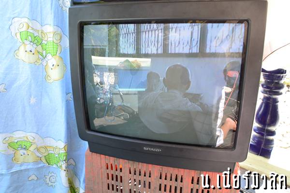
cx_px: 145
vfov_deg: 47.9
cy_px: 96
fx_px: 217
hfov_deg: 67.4
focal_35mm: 27
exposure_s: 1/80
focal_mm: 18
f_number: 8
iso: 400
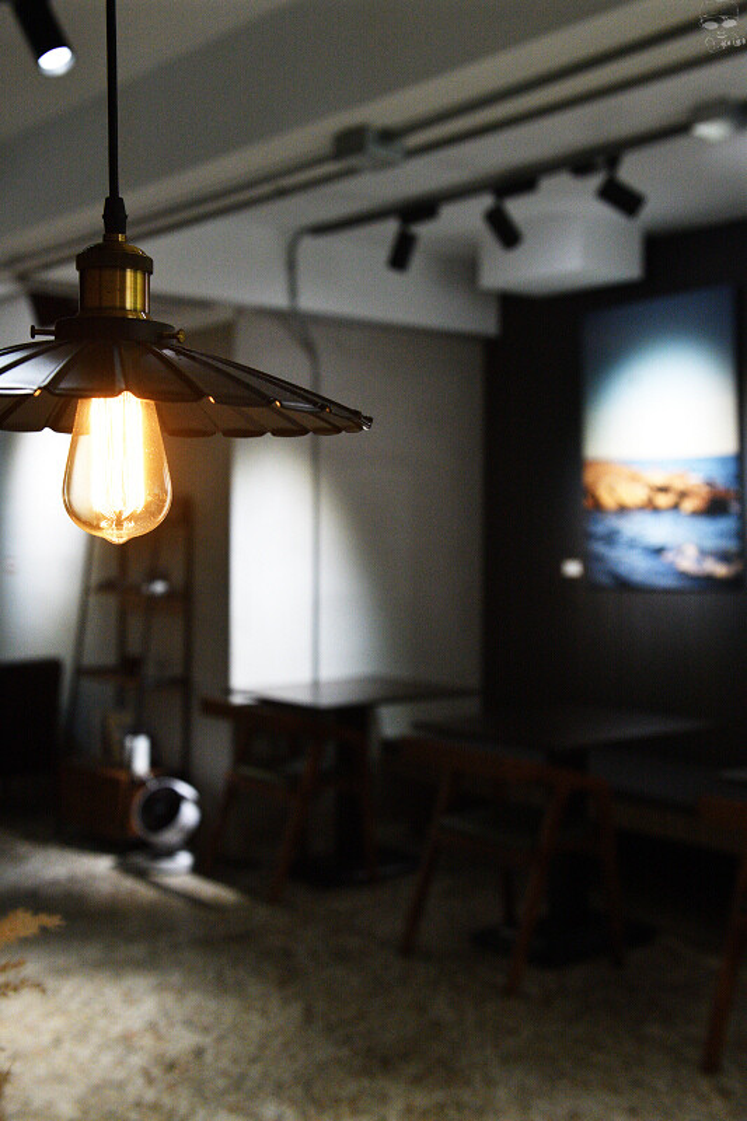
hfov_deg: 29.9
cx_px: 374
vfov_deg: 43.6
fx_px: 1401
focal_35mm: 45
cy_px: 560
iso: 3200
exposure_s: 1/125
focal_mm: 45
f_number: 5.6
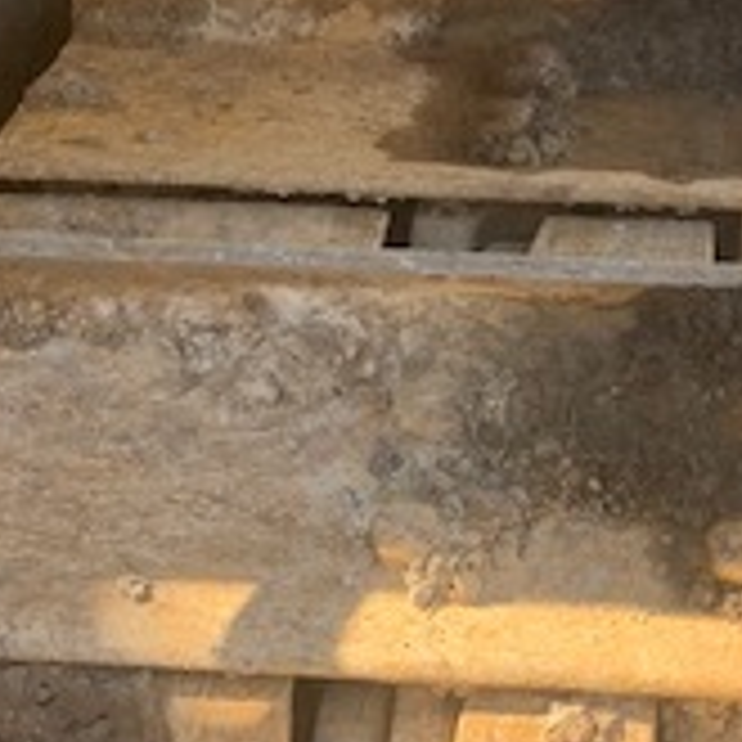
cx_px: 720
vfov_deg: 19.5
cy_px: 418
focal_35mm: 89
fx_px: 2158
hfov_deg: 19.0
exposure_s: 1/215
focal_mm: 4.25
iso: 25
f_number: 1.8
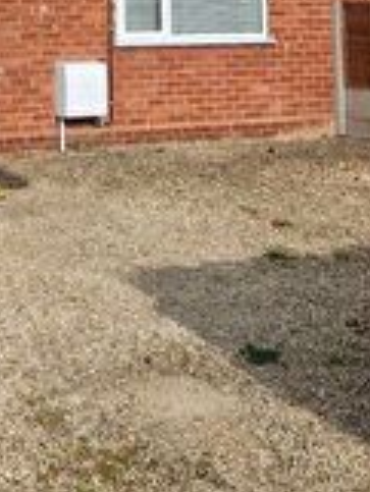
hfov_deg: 18.8
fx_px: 1067
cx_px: -46
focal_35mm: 75
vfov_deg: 23.7
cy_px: -99
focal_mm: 5.4
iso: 50
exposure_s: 1/1592
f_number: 1.8
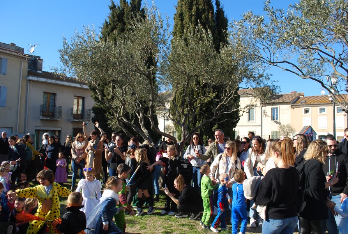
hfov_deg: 67.3
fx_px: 262
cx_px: 174
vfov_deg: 48.2
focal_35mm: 27
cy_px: 117
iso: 100
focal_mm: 18
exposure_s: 1/160
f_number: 6.3
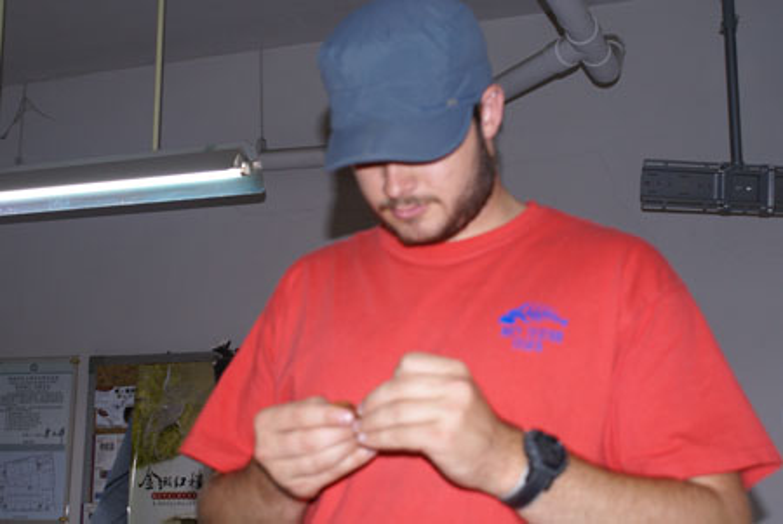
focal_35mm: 52
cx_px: 392
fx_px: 1143
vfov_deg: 25.8
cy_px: 262
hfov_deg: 37.8
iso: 400
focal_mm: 35
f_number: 5.6
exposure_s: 1/60
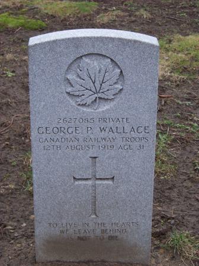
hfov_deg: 17.0
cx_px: 100
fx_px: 667
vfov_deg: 22.5
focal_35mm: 87
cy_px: 133
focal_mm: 14.6
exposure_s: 1/125
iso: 64
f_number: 3.2
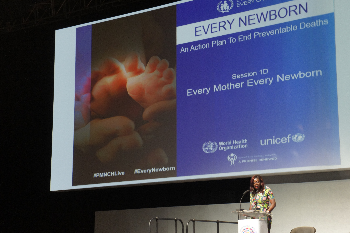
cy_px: 116
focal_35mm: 82
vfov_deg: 16.5
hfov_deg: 24.6
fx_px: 802
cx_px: 175
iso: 1600
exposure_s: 1/60
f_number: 5.6
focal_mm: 55
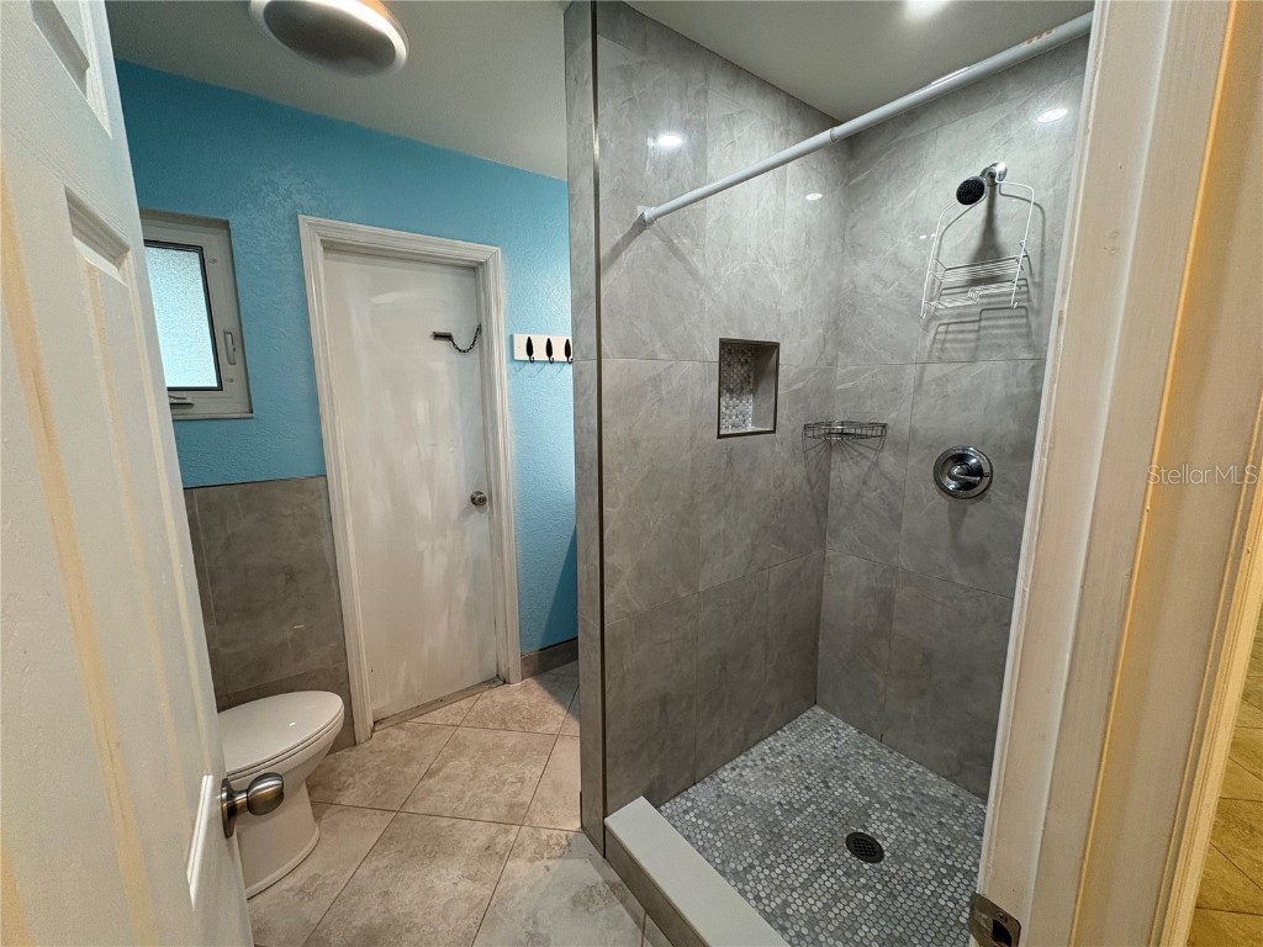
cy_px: 474
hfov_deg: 102.1
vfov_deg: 85.7
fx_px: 511
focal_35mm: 14
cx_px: 632
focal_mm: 2.22
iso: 125
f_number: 2.2
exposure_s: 1/60
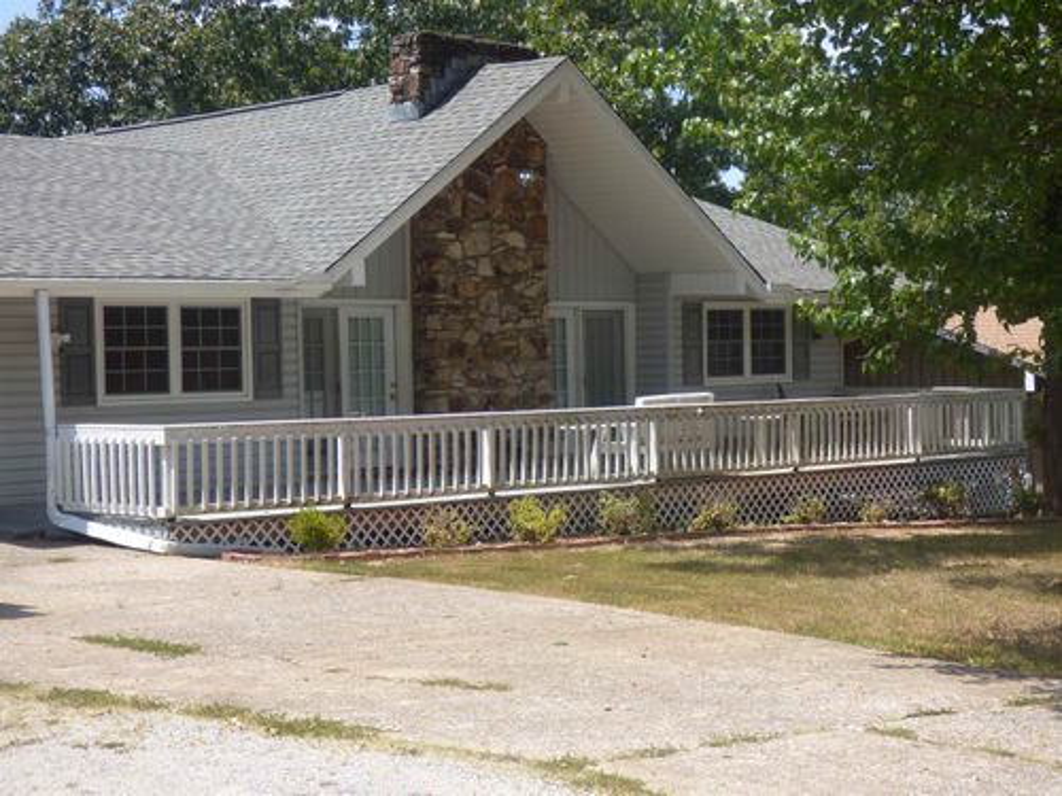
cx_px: 531
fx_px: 1841
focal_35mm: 60
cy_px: 398
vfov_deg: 24.4
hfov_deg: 32.2
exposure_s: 1/500
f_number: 4.1
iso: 100
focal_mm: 10.77
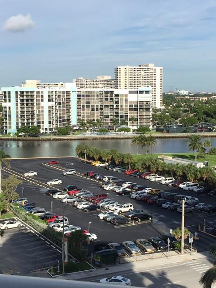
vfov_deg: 34.9
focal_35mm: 55
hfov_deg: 26.6
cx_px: 113
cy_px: 144
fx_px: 457
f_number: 2.2
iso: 32
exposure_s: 1/2326
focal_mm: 4.15
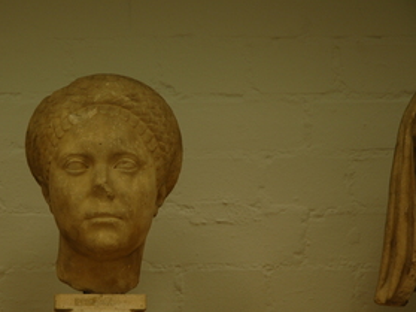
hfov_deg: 12.4
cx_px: 122
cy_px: 190
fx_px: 1910
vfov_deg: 9.3
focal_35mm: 159
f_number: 4.5
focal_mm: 70
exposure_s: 1/30
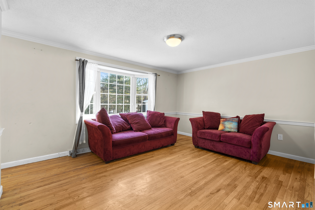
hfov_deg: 96.7
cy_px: 105
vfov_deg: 73.7
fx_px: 140
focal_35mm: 16
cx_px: 158
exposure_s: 1.6
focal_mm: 16
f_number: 9
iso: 200
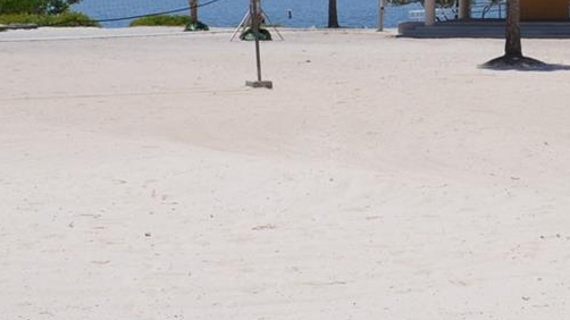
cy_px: -82
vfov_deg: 13.0
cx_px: 420
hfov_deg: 23.5
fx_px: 1360
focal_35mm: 90
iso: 200
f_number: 11
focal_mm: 18
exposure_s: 1/500
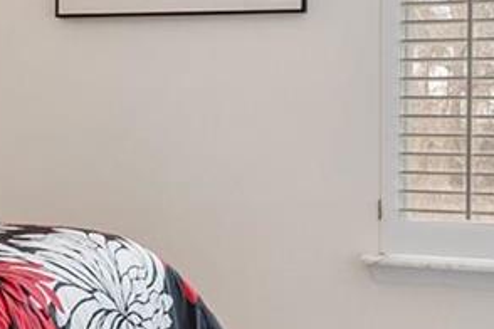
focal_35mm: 87
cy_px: 82
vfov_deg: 15.6
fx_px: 1194
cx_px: -160
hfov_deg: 21.1
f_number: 6.3
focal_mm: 8
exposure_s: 1/15
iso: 400
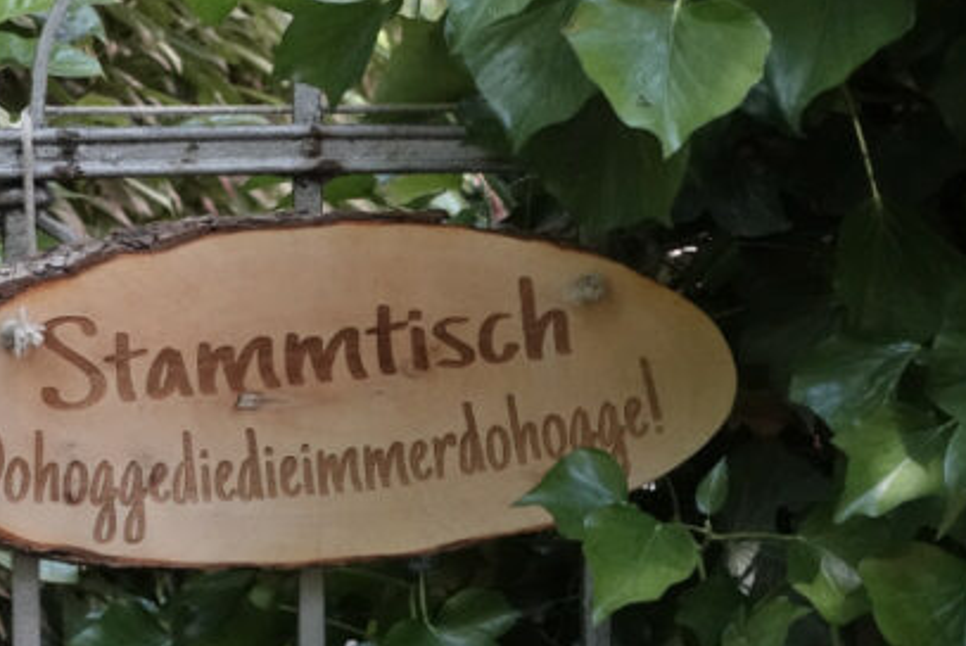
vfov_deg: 10.4
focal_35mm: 132
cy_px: 444
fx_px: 3544
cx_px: 294
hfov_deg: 15.5
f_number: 4
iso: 2000
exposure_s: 1/80
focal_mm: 25.7
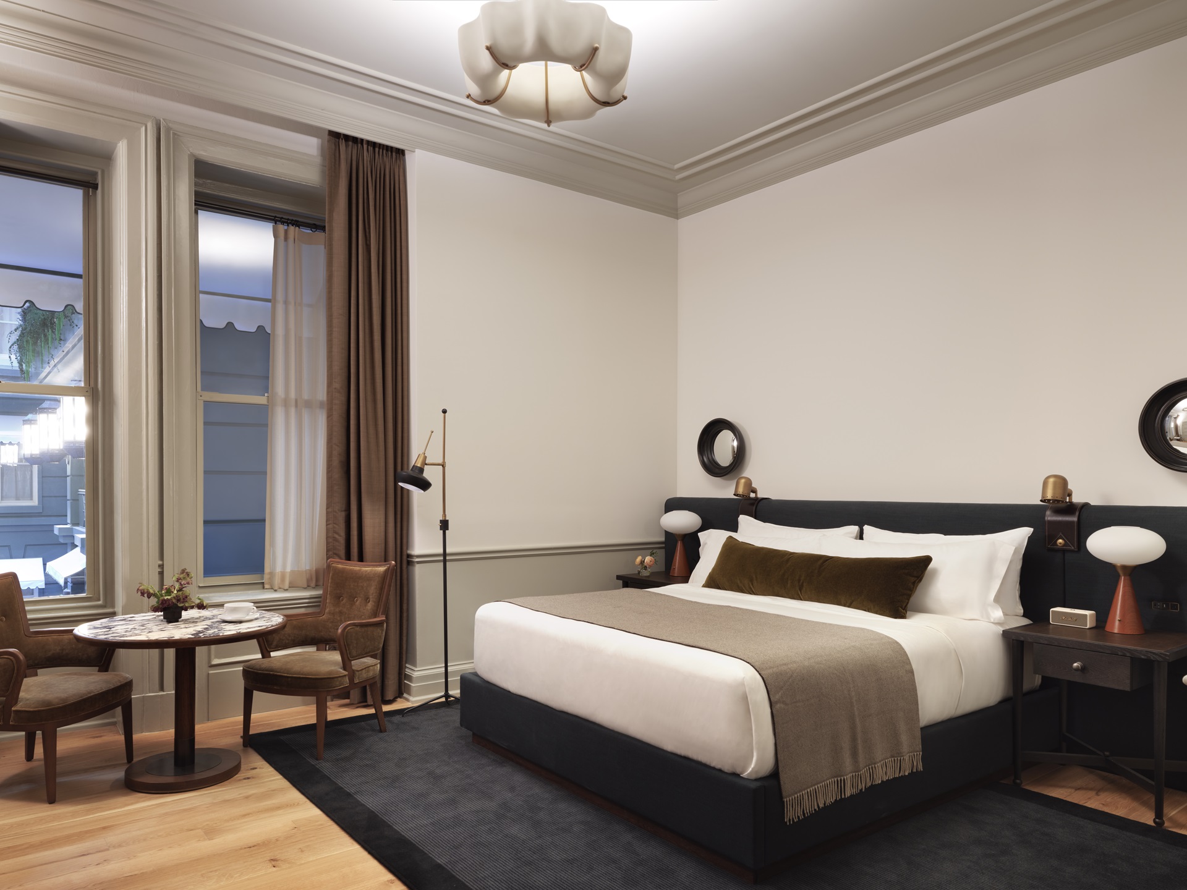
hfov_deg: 71.6
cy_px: 445
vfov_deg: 56.8
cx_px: 594
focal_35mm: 24
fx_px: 823
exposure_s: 3
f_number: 11
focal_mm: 30
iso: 500
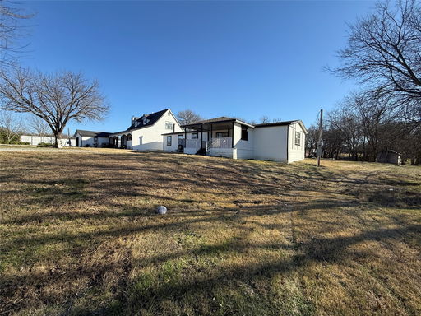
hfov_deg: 102.1
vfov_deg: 85.7
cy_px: 158
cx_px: 210
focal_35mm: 14
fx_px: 170
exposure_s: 1/1572
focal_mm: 2.22
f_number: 2.2
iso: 64
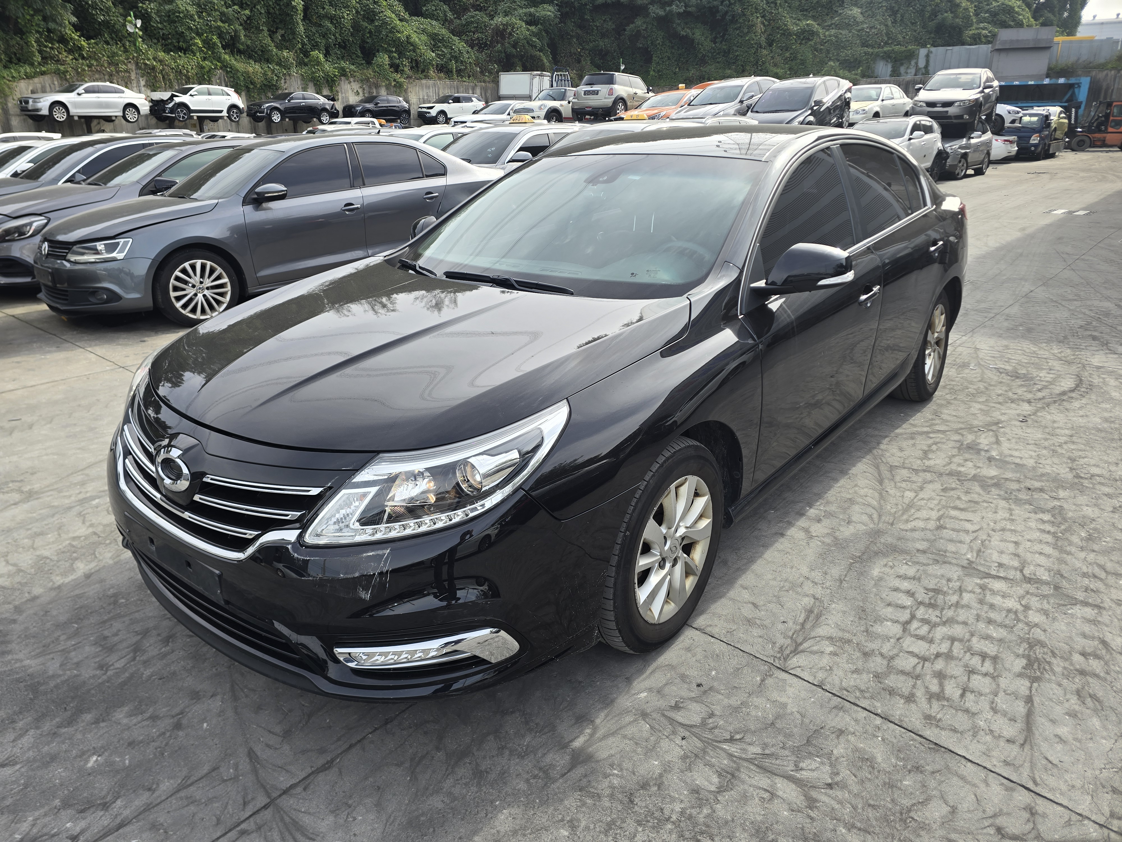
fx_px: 745
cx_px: 561
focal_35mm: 23
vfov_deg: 58.9
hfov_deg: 73.9
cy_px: 421
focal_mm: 6.3
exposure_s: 1/257
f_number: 1.7
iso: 12
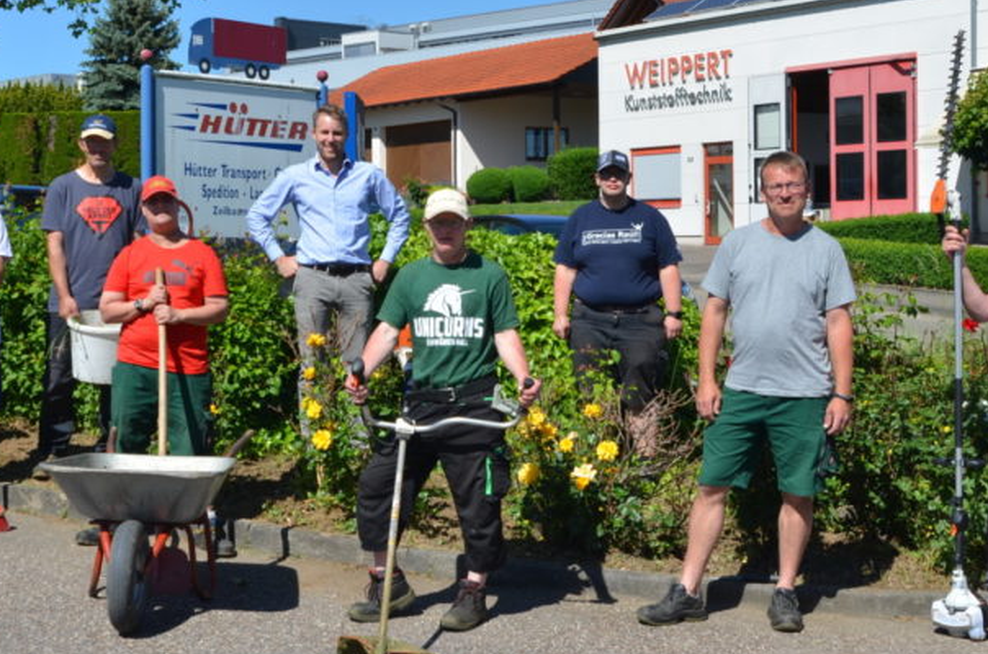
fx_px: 1671
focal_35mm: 61
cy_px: 288
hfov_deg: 32.8
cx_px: 368
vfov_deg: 22.1
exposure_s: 1/250
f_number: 8
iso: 100
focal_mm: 24
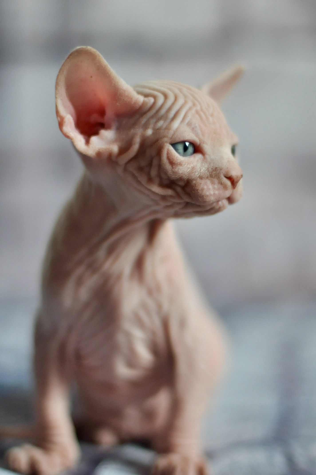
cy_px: 238
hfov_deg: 18.1
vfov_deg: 27.0
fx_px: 990
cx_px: 158
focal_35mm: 75
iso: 800
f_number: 1.4
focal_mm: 50
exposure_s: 1/3200
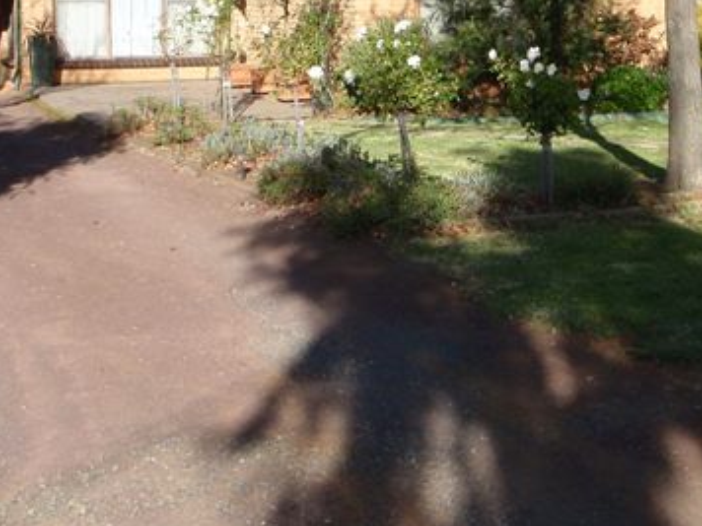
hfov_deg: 30.7
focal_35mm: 63
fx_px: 1278
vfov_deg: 22.5
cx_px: 373
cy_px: 20
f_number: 4
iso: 64
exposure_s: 1/320
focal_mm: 5
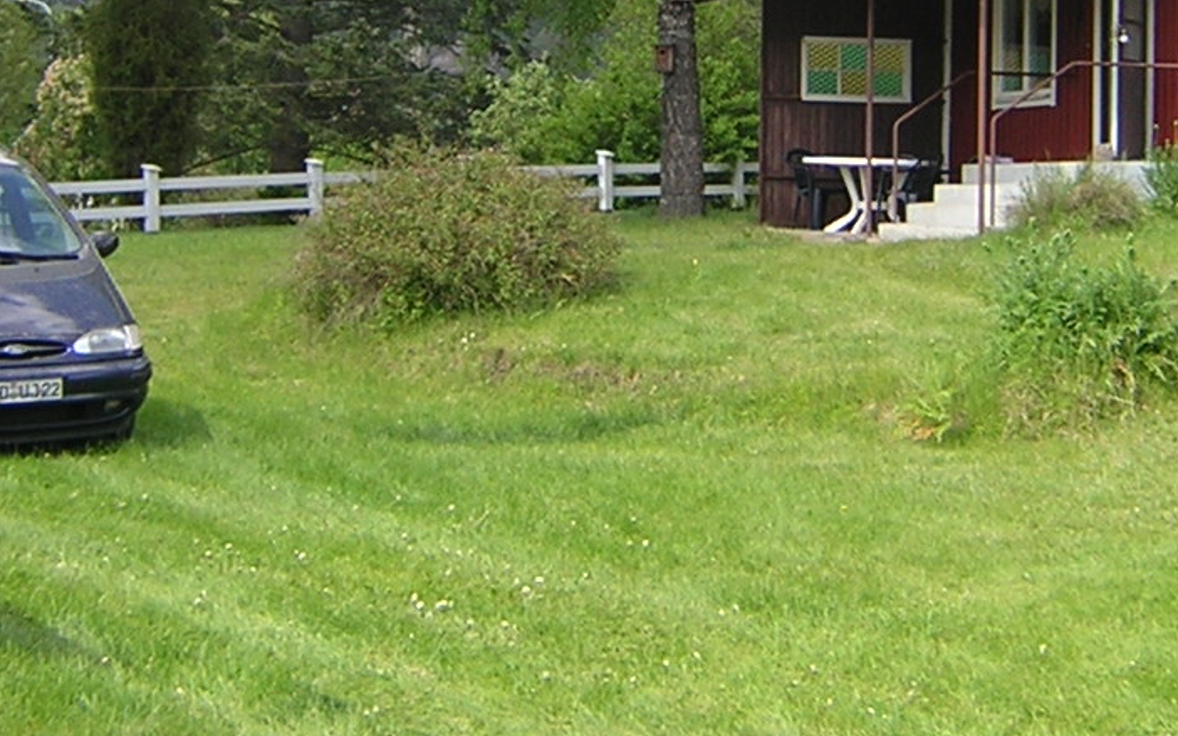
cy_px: 23
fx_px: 2794
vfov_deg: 14.8
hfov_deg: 23.7
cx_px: 745
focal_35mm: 87
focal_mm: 4.7
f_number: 2.6
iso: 100
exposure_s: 1/420
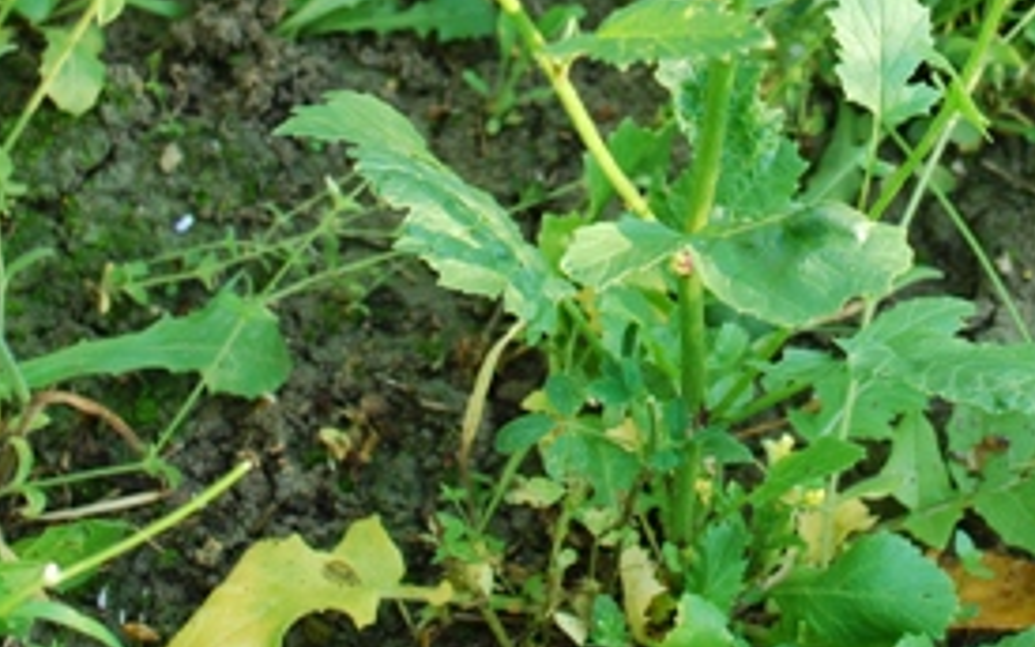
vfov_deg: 11.4
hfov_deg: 18.1
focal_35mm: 114
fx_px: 3216
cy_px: -23
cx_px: 828
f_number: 4.5
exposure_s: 1/80
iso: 200
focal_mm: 32
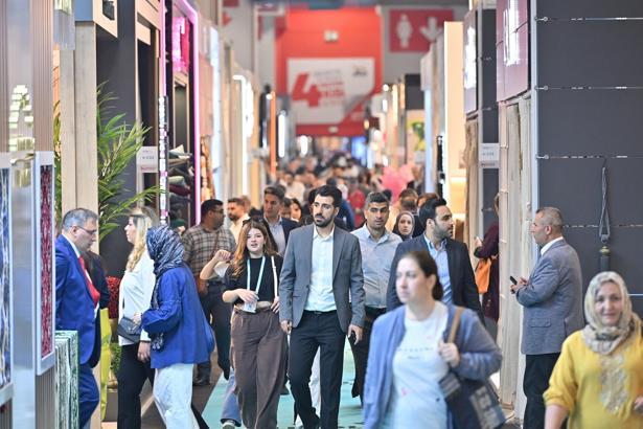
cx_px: 322
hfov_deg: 10.8
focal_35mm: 190
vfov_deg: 7.2
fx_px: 3393
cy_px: 214
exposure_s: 1/125
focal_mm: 190
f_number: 4
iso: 1000
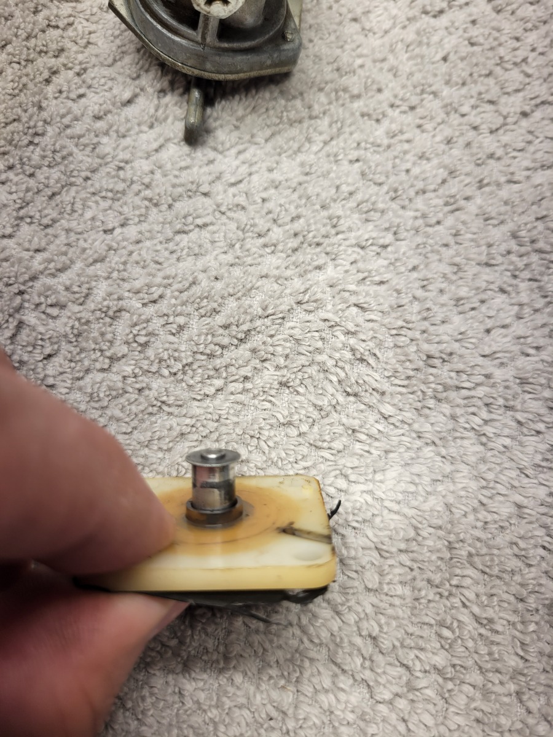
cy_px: 368
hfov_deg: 53.1
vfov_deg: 67.3
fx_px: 554
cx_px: 276
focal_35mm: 26
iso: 40
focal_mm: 5.4
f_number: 1.8
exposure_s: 1/292
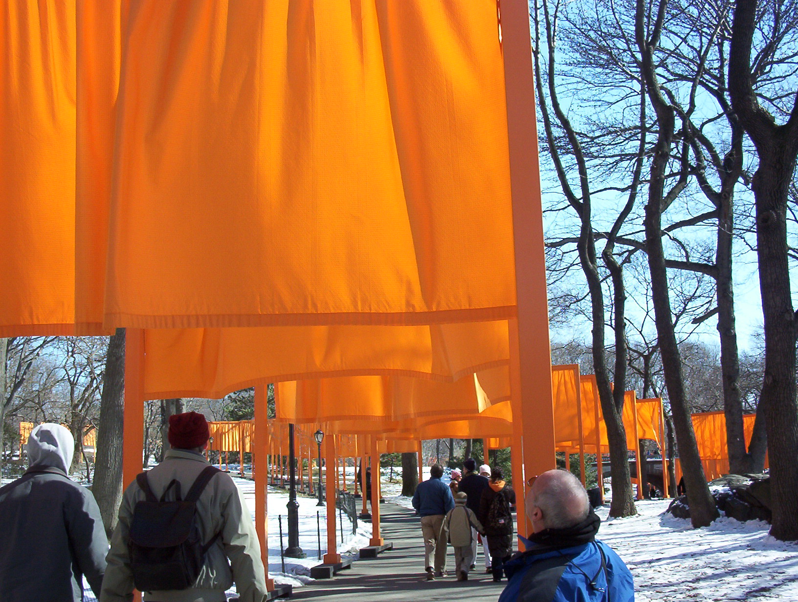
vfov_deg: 37.0
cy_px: 301
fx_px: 901
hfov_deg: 47.8
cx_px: 399
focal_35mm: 39
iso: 100
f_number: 4.5
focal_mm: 6
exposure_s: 1/279
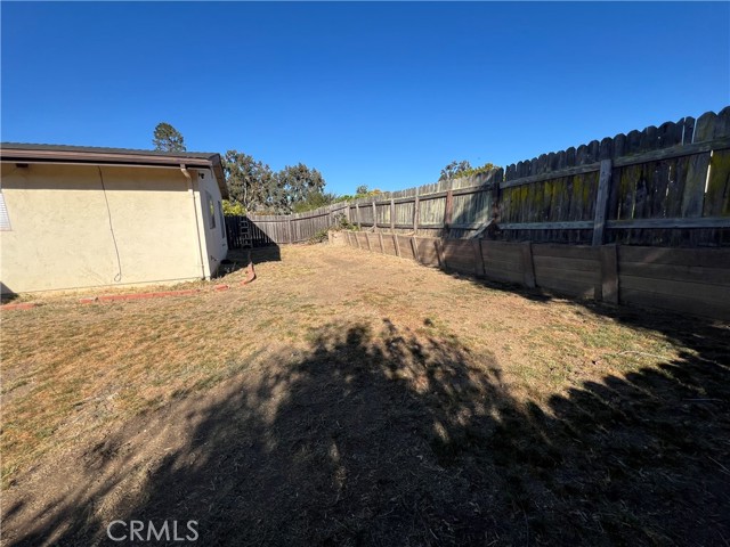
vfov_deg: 89.9
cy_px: 274
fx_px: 274
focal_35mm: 13
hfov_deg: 106.2
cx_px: 365
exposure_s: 1/1277
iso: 32
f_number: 1.8
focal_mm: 1.57
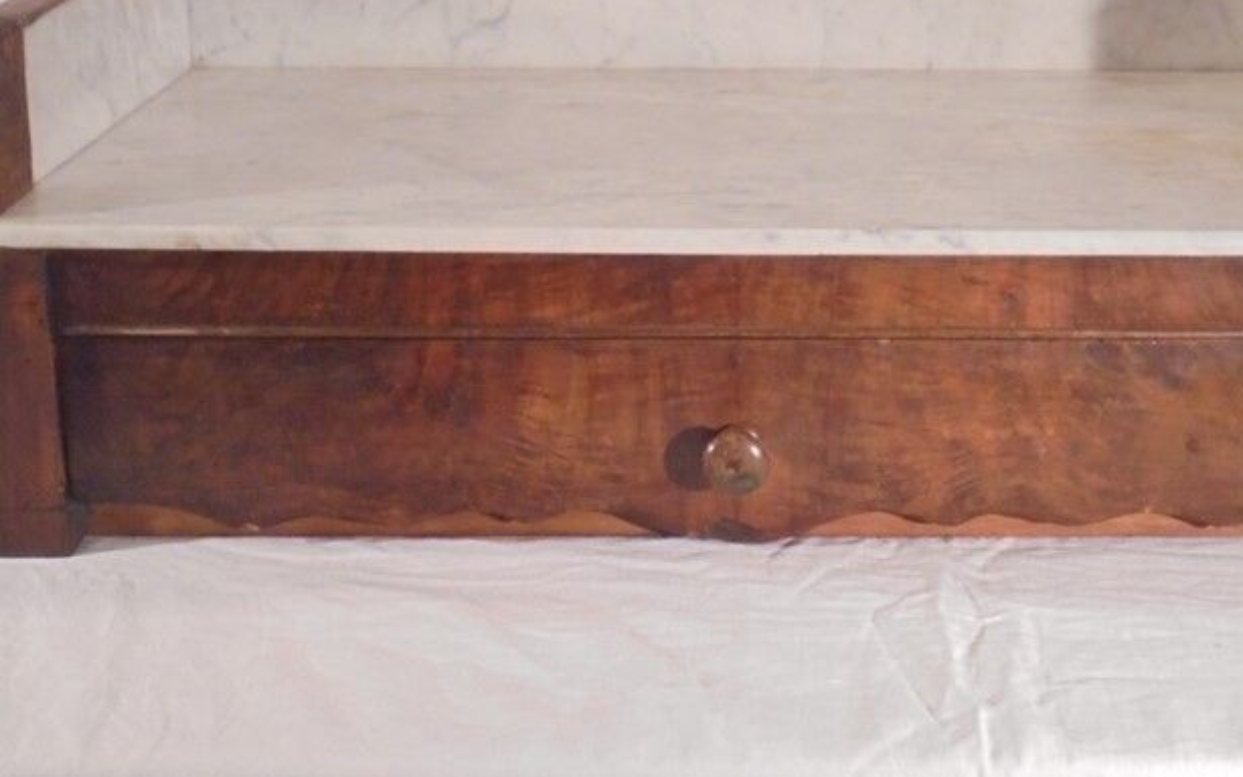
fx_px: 1999
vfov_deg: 21.8
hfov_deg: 34.4
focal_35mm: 59
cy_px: 209
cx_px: 749
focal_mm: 6.9
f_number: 4.2
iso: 400
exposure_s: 1/30
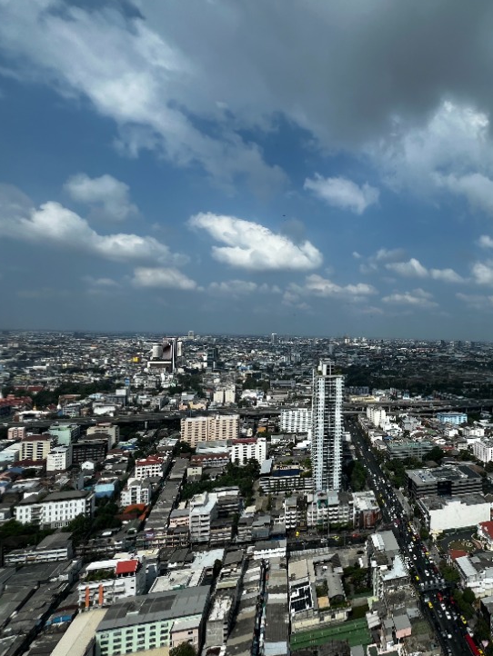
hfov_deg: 64.7
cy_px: 337
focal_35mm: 18
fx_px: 342
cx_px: 400
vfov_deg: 87.7
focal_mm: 1.57
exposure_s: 1/1647
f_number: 1.8
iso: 32
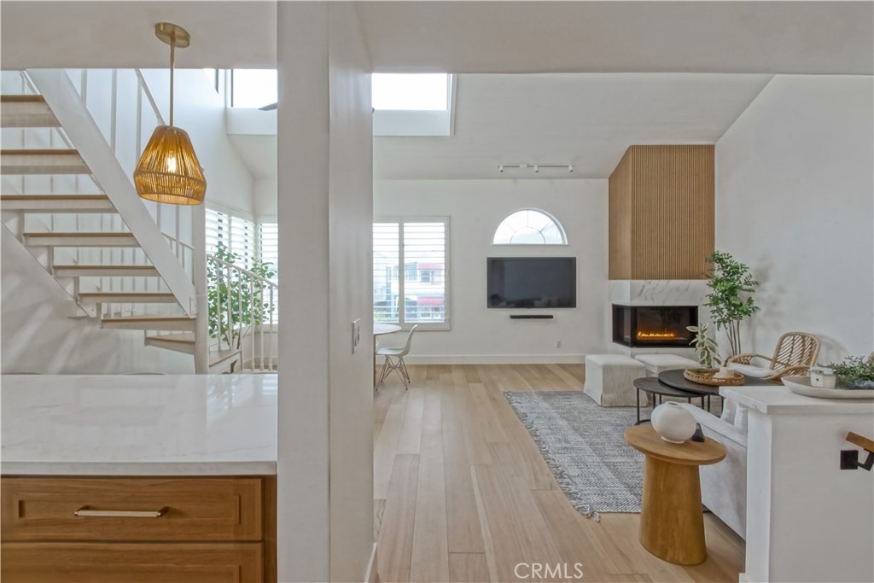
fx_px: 364
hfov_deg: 100.4
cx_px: 437
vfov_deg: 77.3
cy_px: 292
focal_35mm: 15
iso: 400
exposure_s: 1/4
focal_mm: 10
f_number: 8
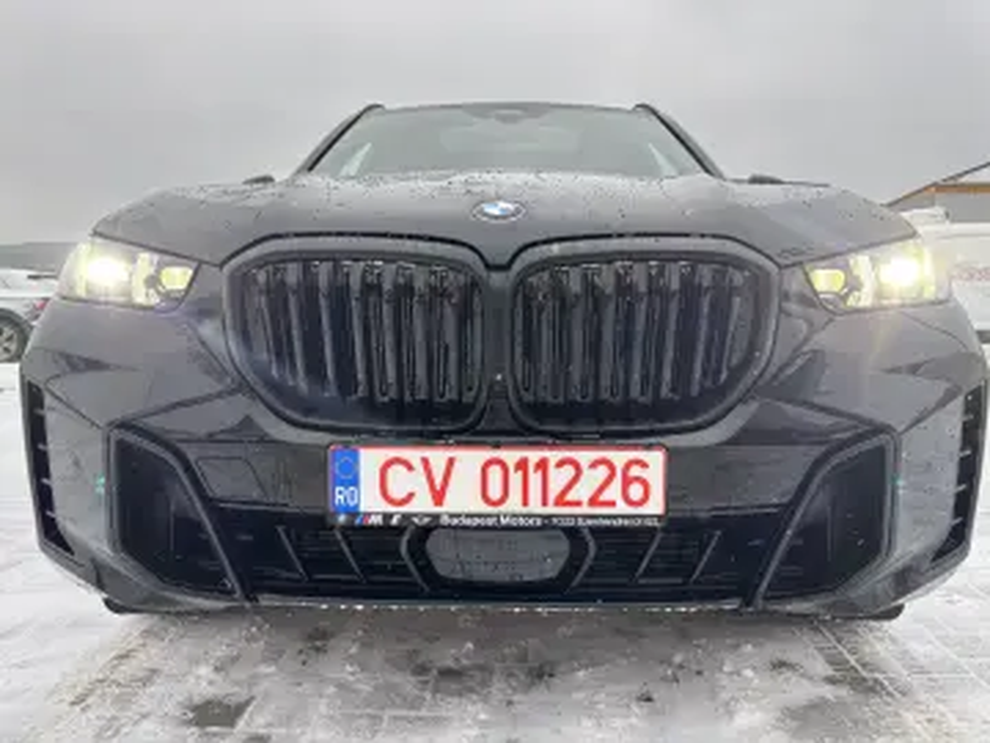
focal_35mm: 26
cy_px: 372
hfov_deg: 67.3
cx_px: 495
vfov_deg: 53.1
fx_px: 744
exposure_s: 1/120
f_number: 1.6
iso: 50
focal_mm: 5.96
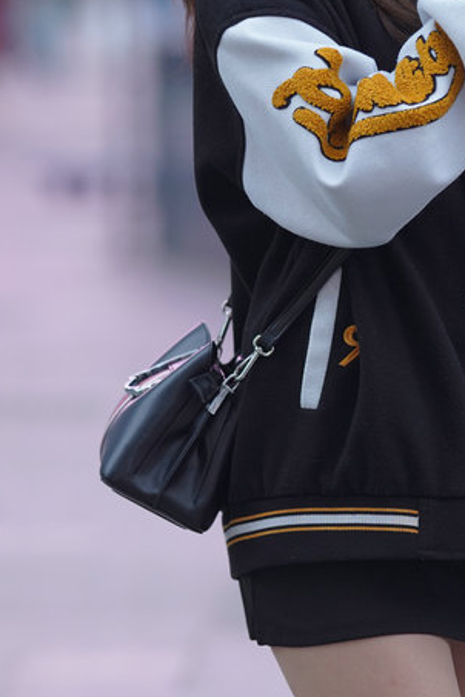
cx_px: 451
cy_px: 452
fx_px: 7788
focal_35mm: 402
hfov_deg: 3.4
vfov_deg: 5.1
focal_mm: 135
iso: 640
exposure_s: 1/400
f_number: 2.2
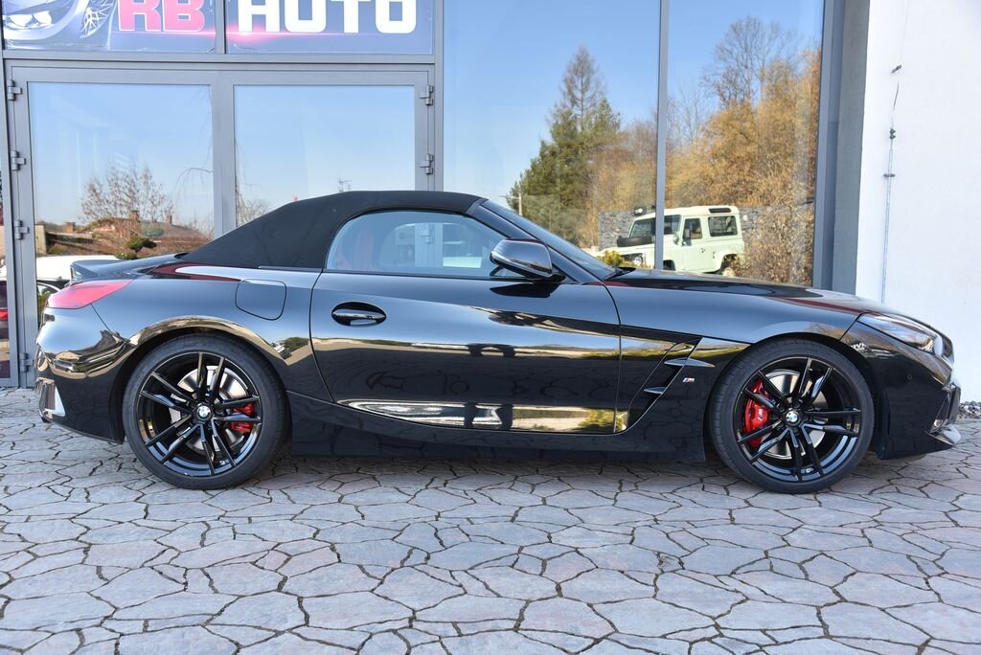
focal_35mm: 32
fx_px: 872
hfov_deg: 58.7
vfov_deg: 41.2
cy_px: 328
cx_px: 490
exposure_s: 1/125
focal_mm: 32
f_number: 5.6
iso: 500
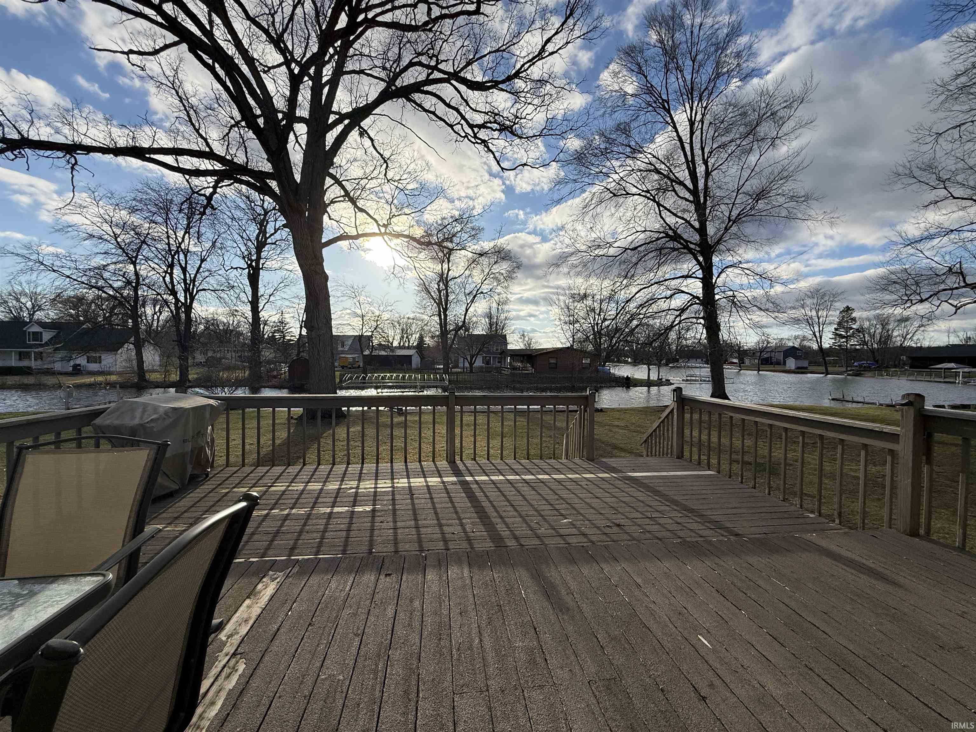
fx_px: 395
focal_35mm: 14
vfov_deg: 85.7
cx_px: 488
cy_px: 366
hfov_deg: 102.1
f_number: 2.2
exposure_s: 1/3460
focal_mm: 2.22
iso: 64
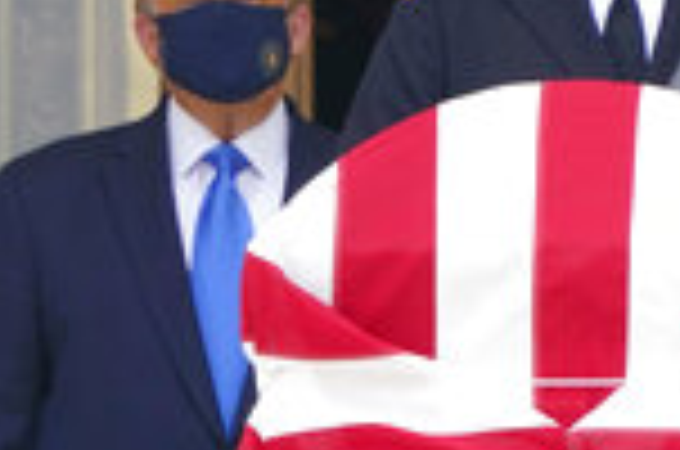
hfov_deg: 0.5
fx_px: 76847
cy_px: 245
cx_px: 644
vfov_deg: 0.3
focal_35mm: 4077
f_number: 14
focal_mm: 1200
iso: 1600
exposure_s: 1/160
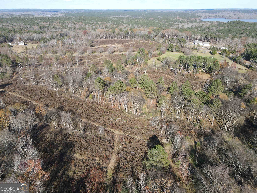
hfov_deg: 71.6
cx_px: 128
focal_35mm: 24
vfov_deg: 56.8
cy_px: 96
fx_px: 178
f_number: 2.8
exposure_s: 1/320
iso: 100
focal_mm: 4.5
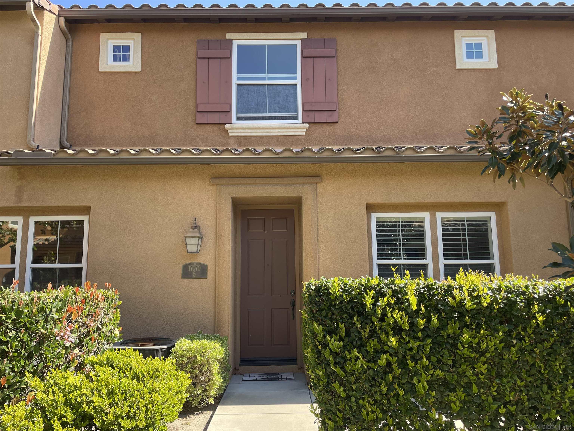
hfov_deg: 67.3
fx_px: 431
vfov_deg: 53.1
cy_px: 216
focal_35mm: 26
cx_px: 287
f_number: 1.6
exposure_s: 1/479
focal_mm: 4.2
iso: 32
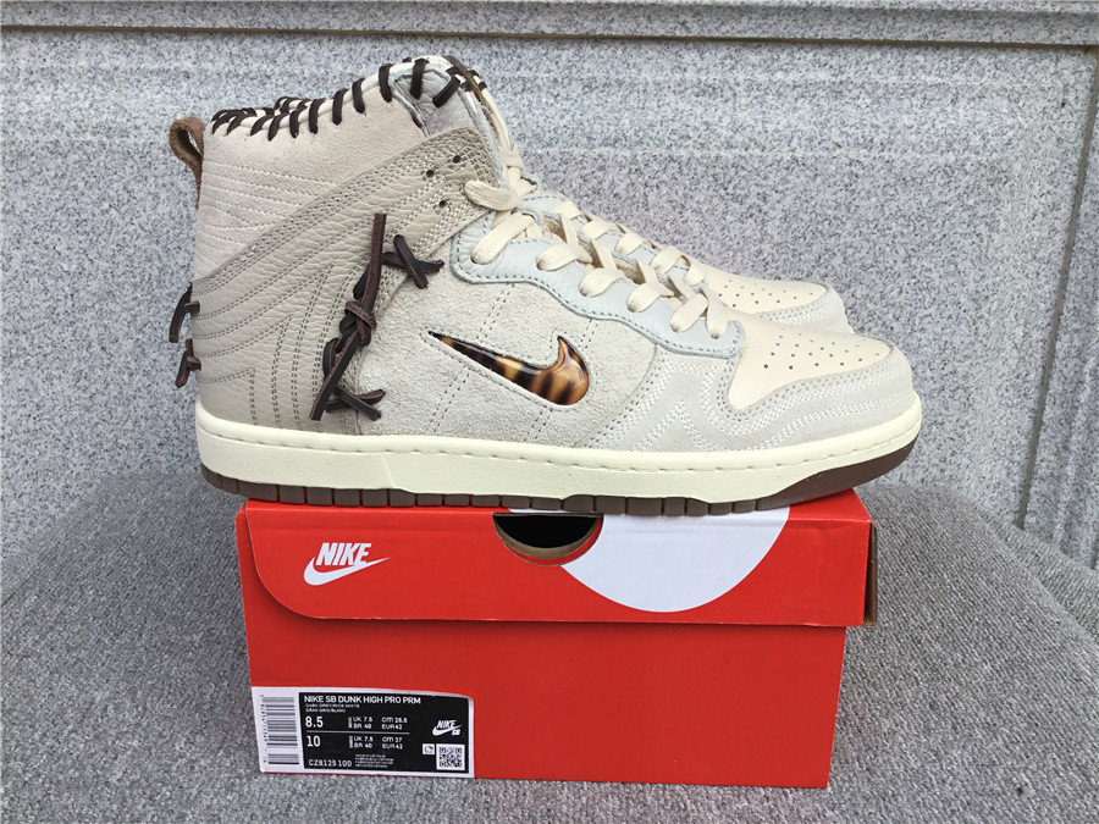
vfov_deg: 45.4
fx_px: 984
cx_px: 550
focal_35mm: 31
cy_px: 412
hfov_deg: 58.4
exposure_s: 1/558
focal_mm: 3.3
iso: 25
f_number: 2.4
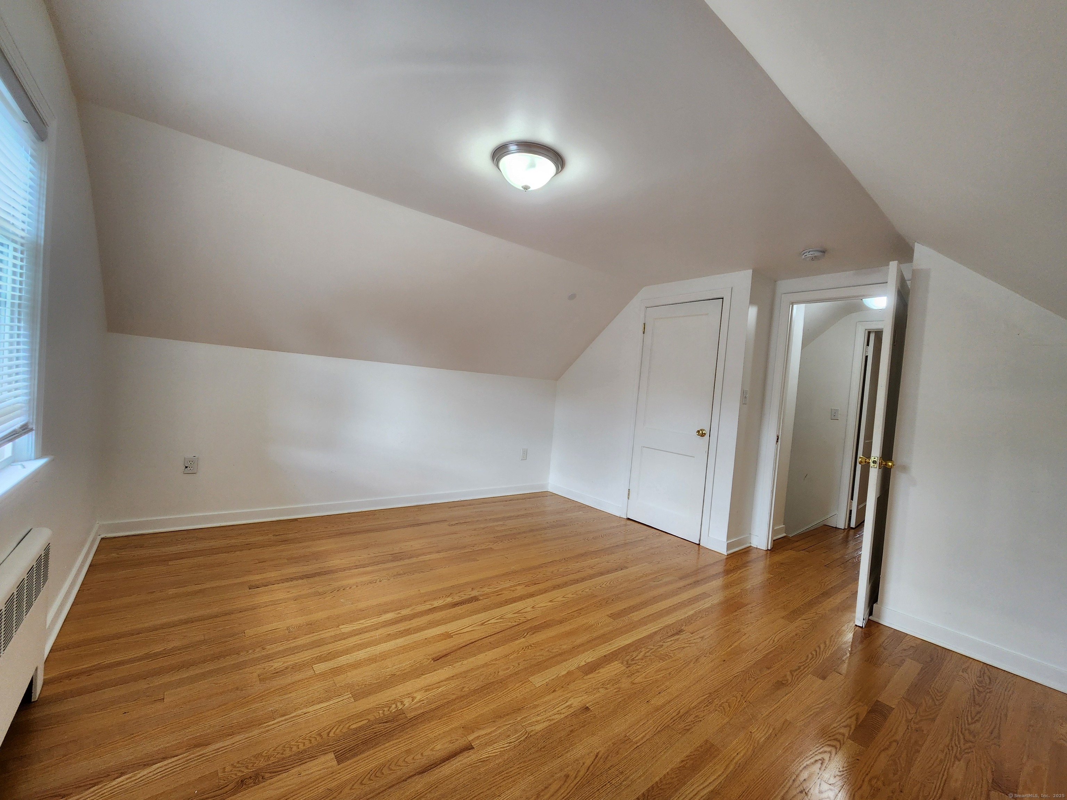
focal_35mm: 13
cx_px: 534
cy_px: 400
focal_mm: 2.2
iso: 160
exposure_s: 1/60
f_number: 2.2
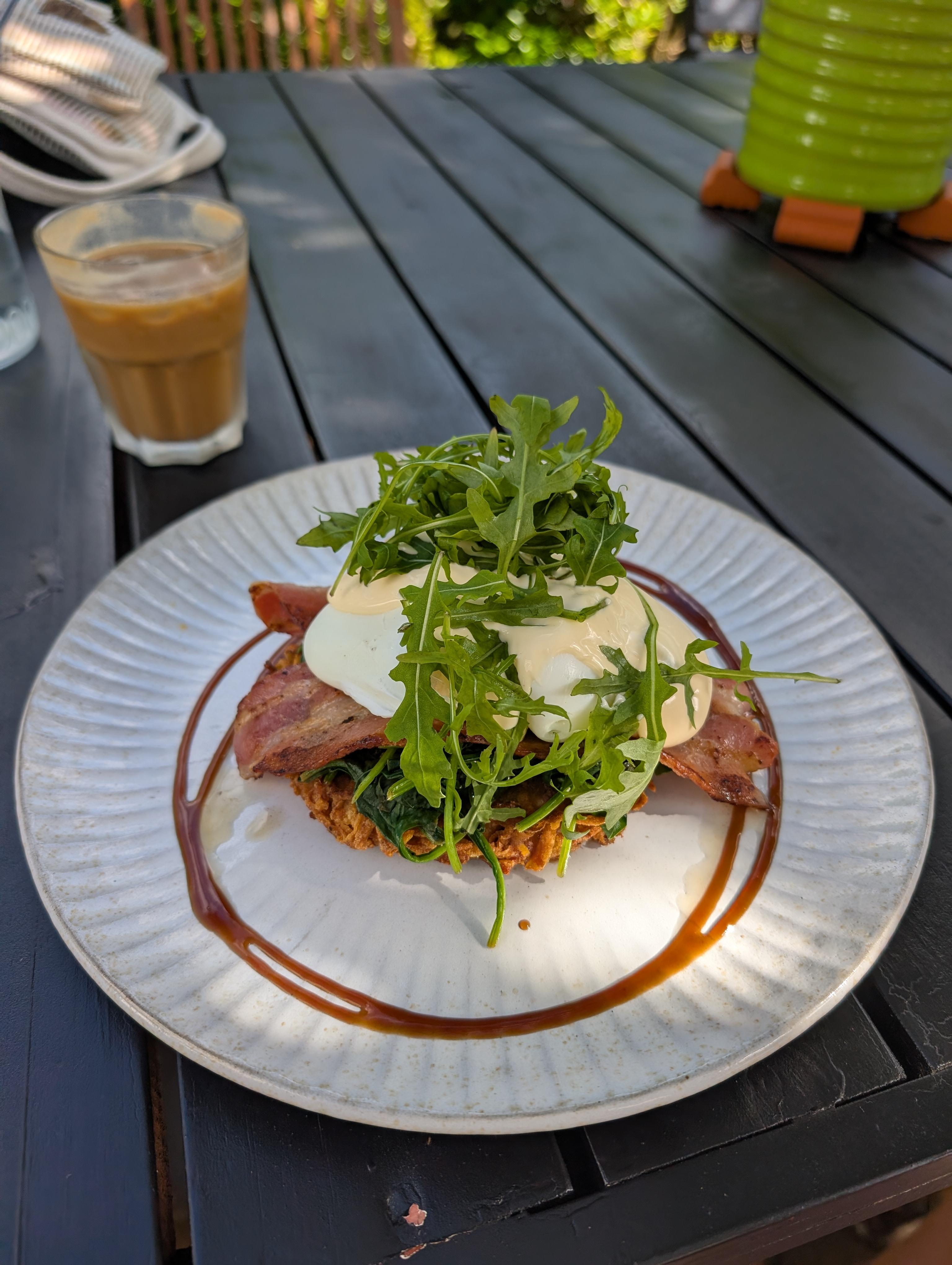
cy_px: 632
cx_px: 476
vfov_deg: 71.5
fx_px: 878
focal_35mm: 24
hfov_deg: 56.9
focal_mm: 6.9
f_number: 1.68
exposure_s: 1/521
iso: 20
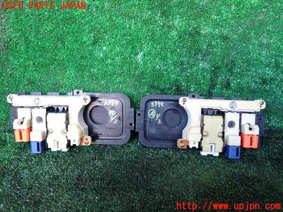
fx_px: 245
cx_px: 142
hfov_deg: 60.0
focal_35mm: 30
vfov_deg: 46.8
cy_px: 106
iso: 200
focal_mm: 5.4
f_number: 2.3
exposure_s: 1/30
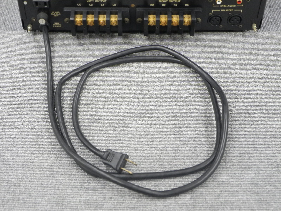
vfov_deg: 21.6
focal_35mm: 68
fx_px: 552
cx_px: 140
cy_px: 106
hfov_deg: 28.6
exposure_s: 1/30
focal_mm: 14.5
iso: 400
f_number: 4
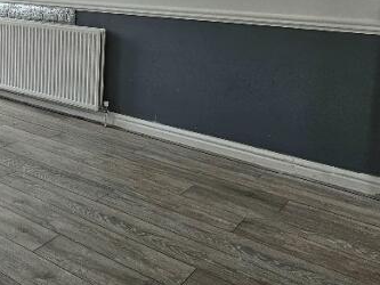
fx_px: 439
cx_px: -58
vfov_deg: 33.5
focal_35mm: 40
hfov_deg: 37.4
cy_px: 14
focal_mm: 2.2
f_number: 2.2
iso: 64
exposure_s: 1/50
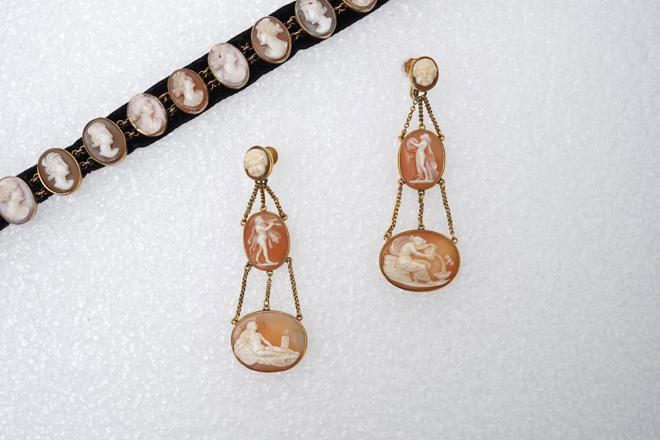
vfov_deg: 29.9
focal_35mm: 45
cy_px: 220
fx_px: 825
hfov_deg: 43.6
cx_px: 330
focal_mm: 30
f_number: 22
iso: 500
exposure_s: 1/100
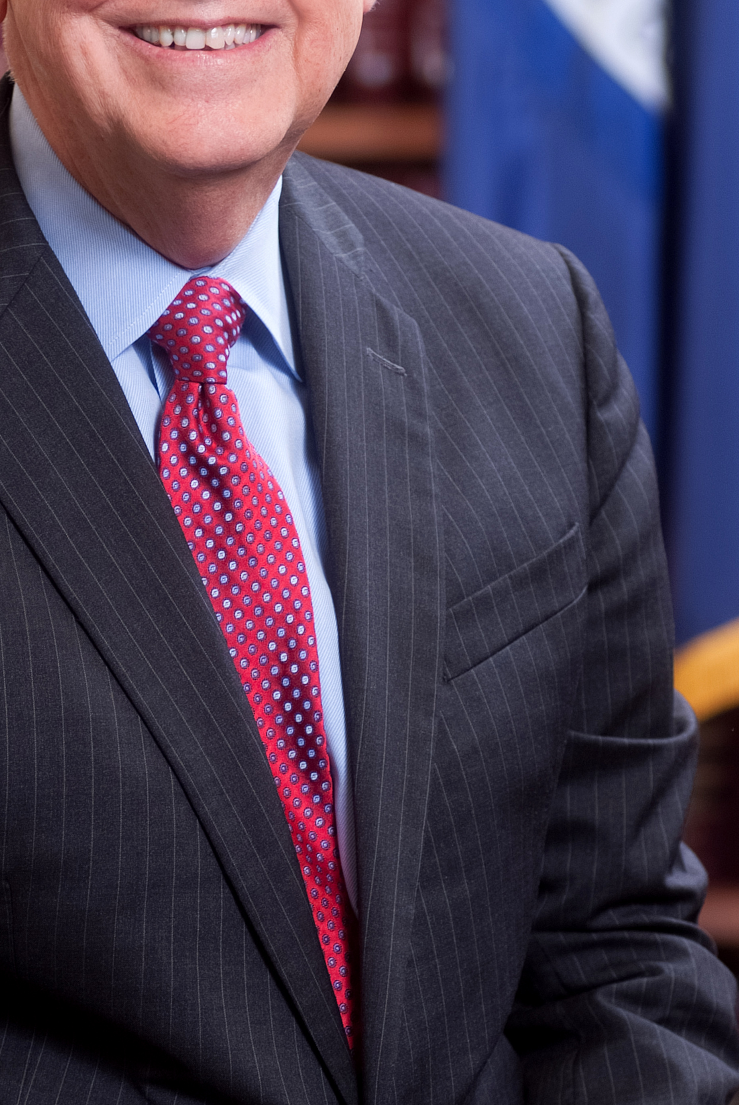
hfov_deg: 5.9
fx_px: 7126
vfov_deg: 8.8
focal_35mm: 232
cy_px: 265
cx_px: 191
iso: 200
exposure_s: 1/100
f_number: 4
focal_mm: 100
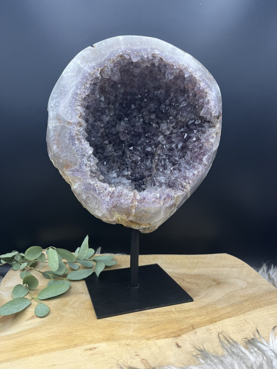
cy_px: 184
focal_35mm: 26
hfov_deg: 53.1
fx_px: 277
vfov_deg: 67.3
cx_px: 138
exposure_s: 1/121
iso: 64
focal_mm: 5.1
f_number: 1.6
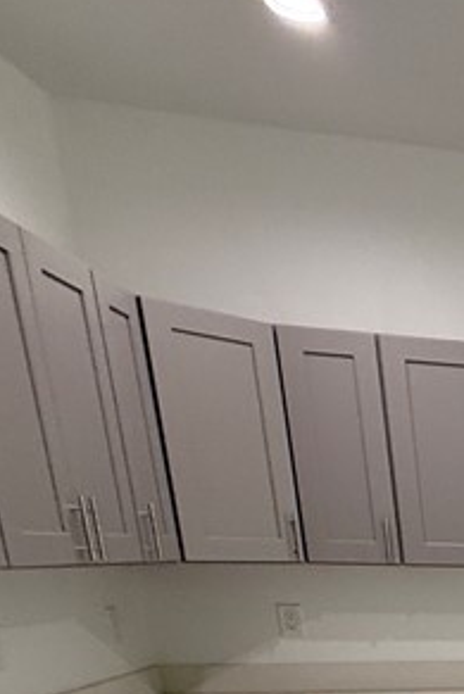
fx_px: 985
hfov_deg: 18.4
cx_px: 909
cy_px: 841
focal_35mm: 51
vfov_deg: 32.0
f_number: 2.2
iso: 125
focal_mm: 2.22
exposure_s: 1/120
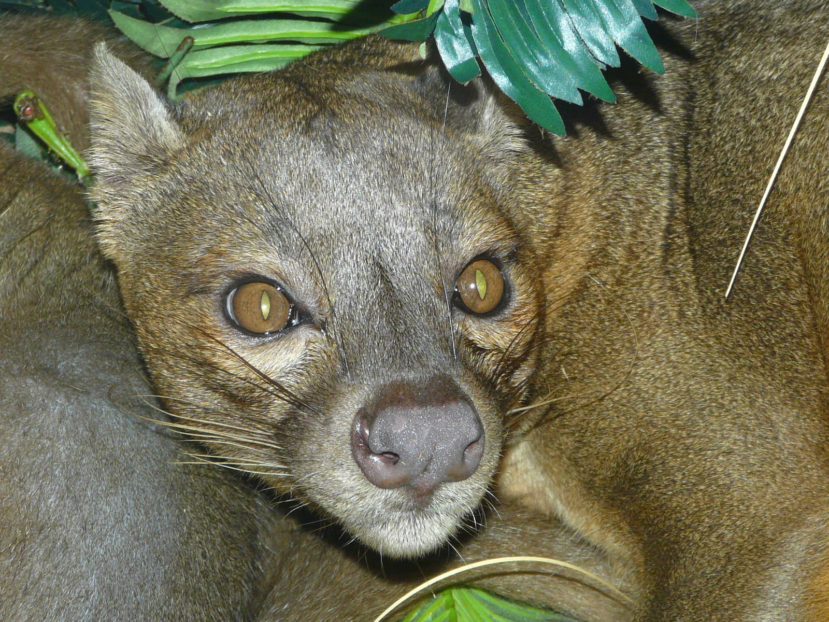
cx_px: 414
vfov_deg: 8.9
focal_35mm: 166
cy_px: 311
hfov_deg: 11.9
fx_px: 3975
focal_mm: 17
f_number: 3.6
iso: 125
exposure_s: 1/50
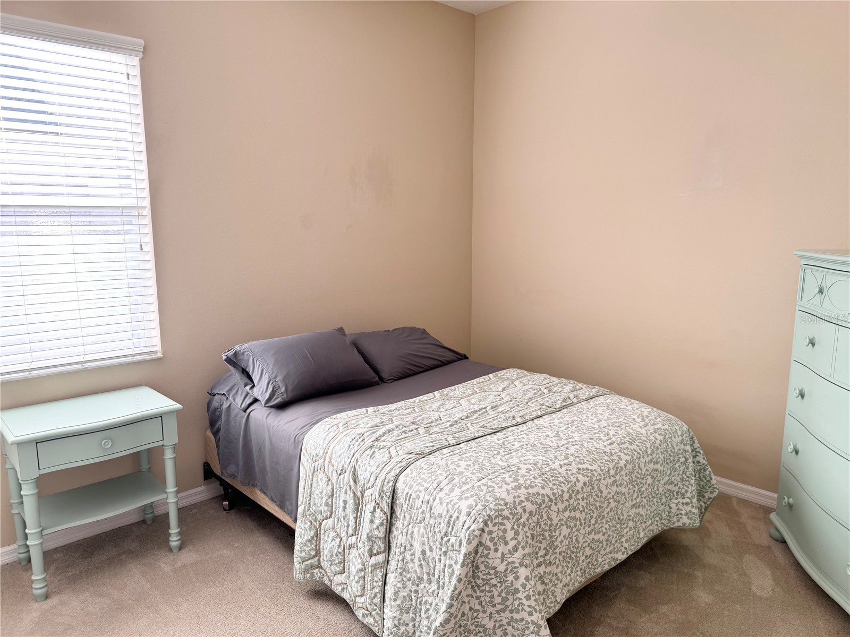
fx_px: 589
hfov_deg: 71.6
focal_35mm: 24
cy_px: 318
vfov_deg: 56.8
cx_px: 425
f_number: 1.78
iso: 64
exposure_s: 1/156
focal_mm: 6.76
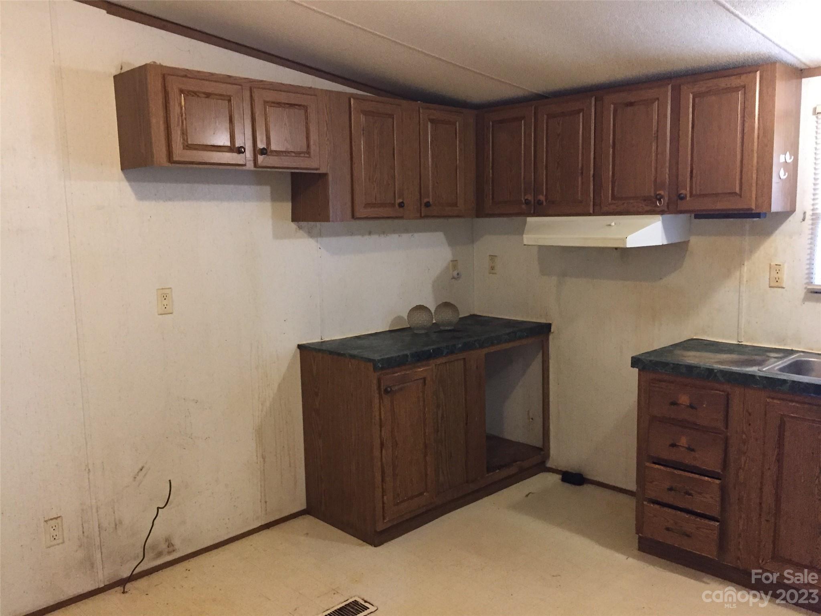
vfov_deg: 48.2
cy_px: 308
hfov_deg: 61.7
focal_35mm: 29
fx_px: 688
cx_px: 410
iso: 250
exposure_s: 1/30
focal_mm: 4.15
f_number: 2.2
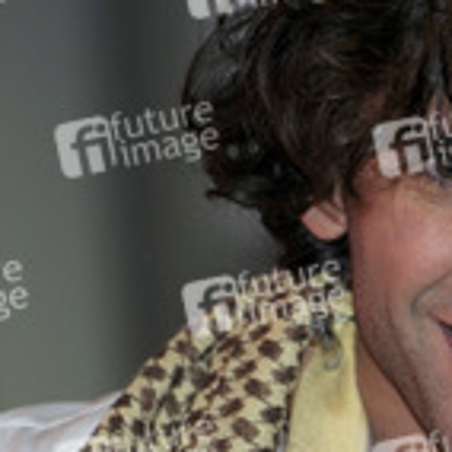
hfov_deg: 2.5
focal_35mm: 706
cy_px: 220
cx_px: 497
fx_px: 10435
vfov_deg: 2.5
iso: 200
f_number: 2.8
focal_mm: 175
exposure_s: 1/160
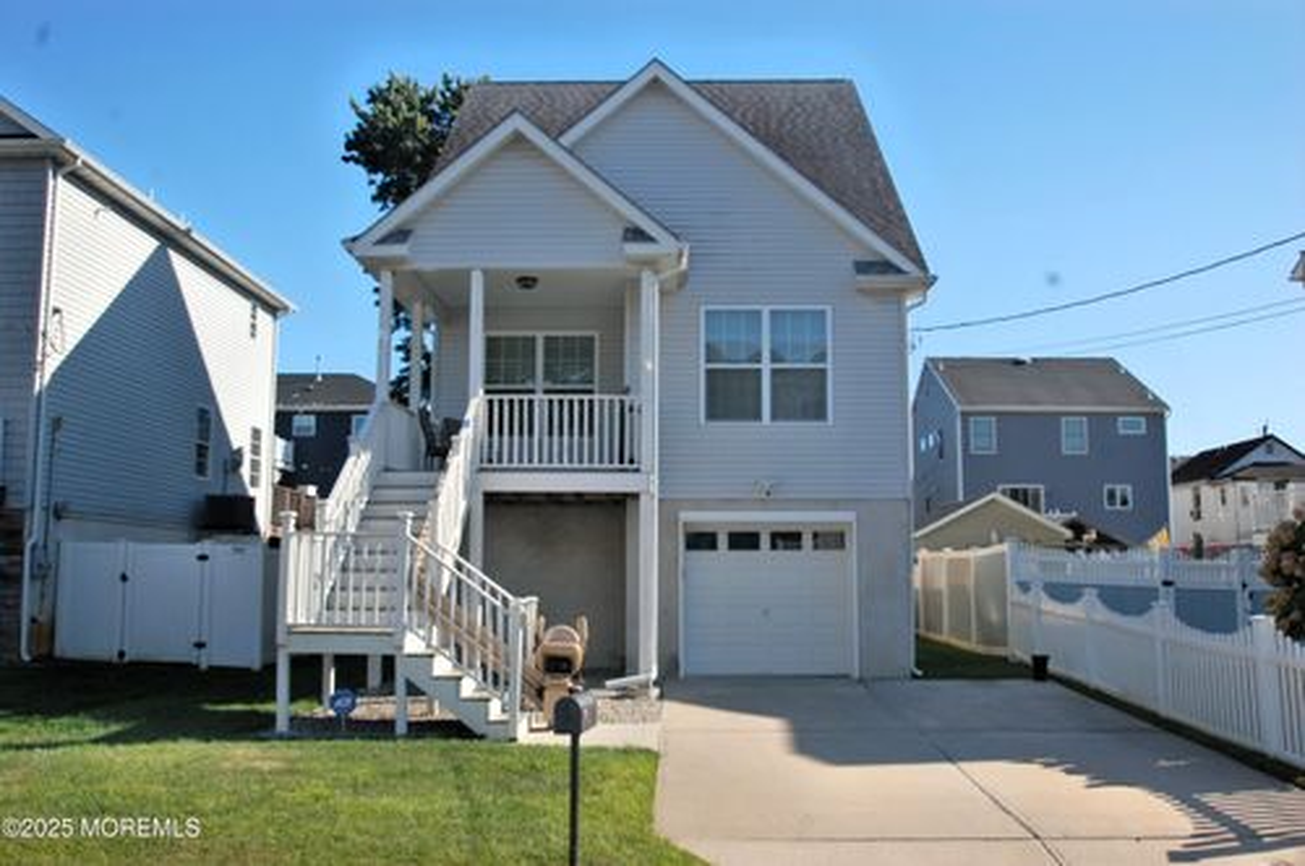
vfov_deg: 39.9
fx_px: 1195
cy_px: 433
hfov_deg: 57.3
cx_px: 652
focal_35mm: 33
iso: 220
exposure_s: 1/250
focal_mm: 22
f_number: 8
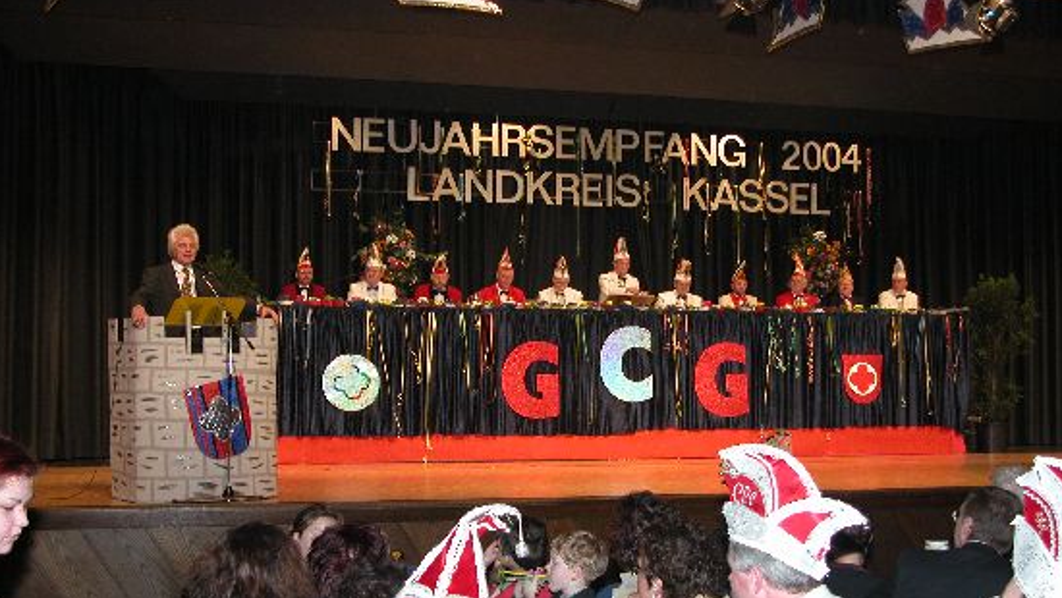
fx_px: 1437
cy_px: 336
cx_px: 529
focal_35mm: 51
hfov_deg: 40.6
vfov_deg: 23.5
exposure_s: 1/60
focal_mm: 11.6
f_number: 3
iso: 200
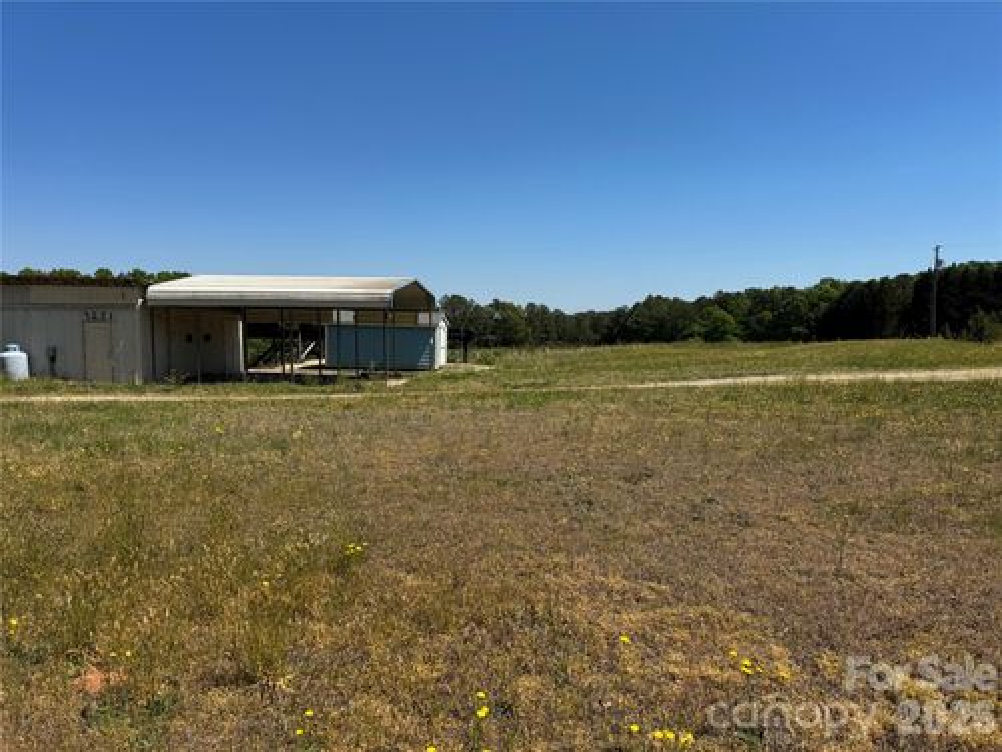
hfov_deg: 71.6
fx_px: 695
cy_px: 376
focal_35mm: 24
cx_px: 501
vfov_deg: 56.8
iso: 80
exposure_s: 1/5348
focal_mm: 6.76
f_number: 1.78
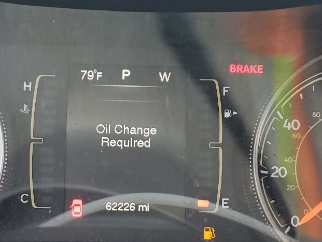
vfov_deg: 21.9
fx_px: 623
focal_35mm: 67
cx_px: 111
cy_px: 143
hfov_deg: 28.8
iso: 74
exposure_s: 1/120
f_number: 1.5
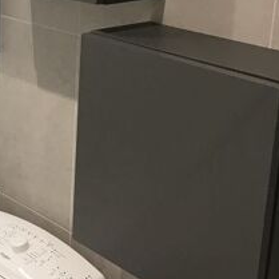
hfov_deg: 20.0
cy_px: 99
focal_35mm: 84
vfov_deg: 20.6
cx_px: -5
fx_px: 766
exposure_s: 1/33
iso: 100
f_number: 2.4
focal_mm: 3.3
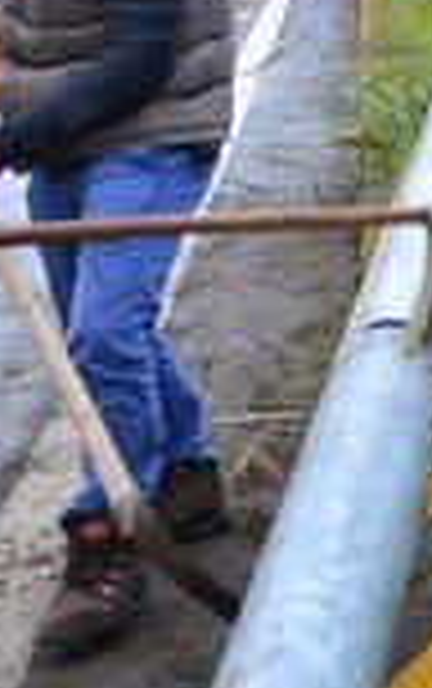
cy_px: -142
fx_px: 2010
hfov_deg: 8.9
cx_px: 1467
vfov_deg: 18.4
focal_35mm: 107
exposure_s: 1/80
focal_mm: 24
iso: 400
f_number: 2.8
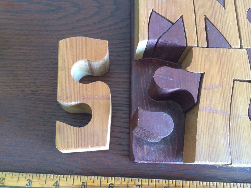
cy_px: 94
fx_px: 218
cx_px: 126
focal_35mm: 30
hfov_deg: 60.0
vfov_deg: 46.8
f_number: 2.2
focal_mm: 4.12
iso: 320
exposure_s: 1/30
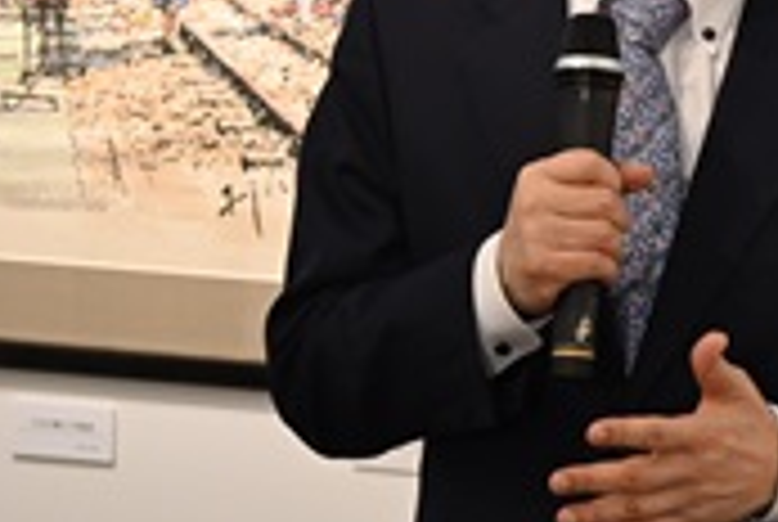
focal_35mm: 218
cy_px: -4
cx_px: 648
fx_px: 4719
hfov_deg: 9.4
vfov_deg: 6.3
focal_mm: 42
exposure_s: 1/125
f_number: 4.5
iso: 1100
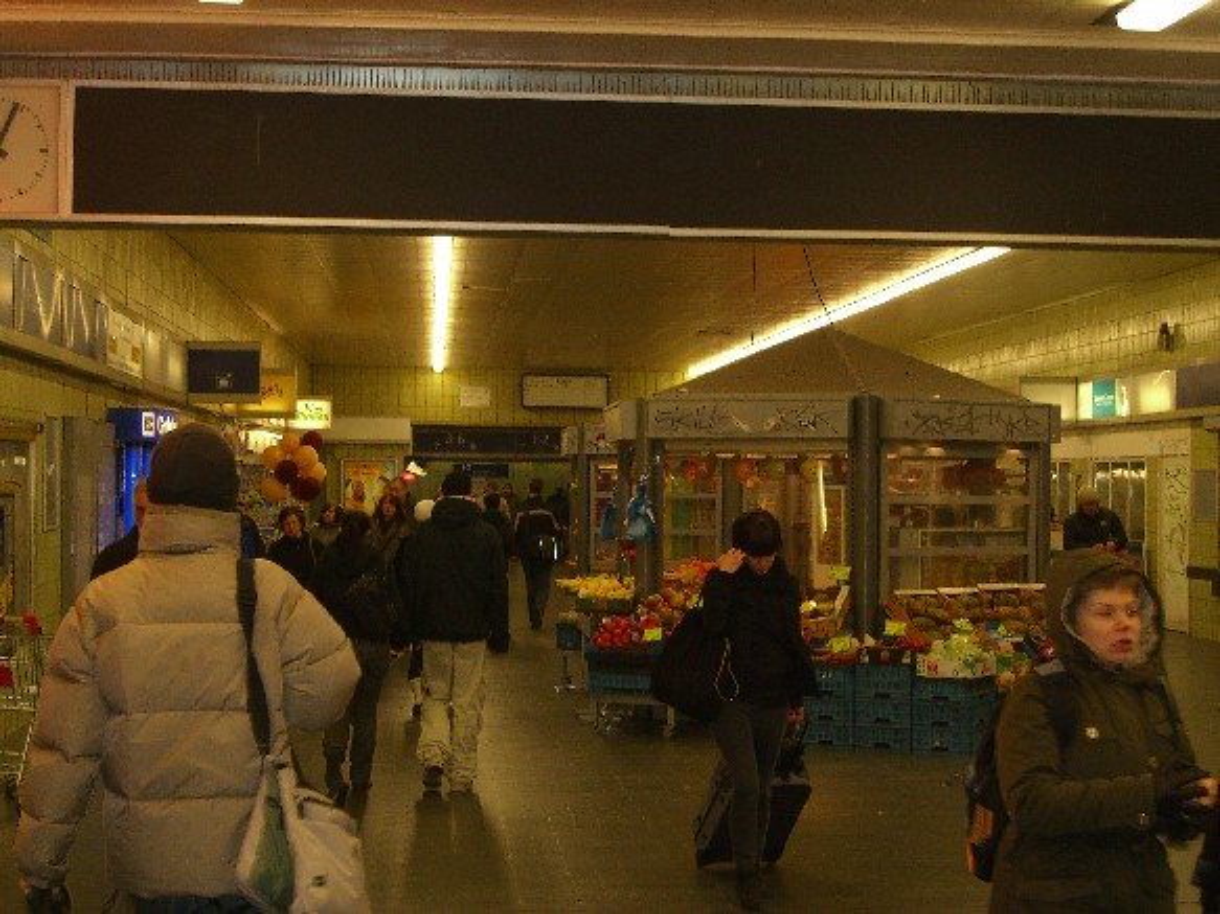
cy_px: 457
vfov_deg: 21.6
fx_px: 2396
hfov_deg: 28.6
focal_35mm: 68
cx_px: 610
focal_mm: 14.2
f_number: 4
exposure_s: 1/60
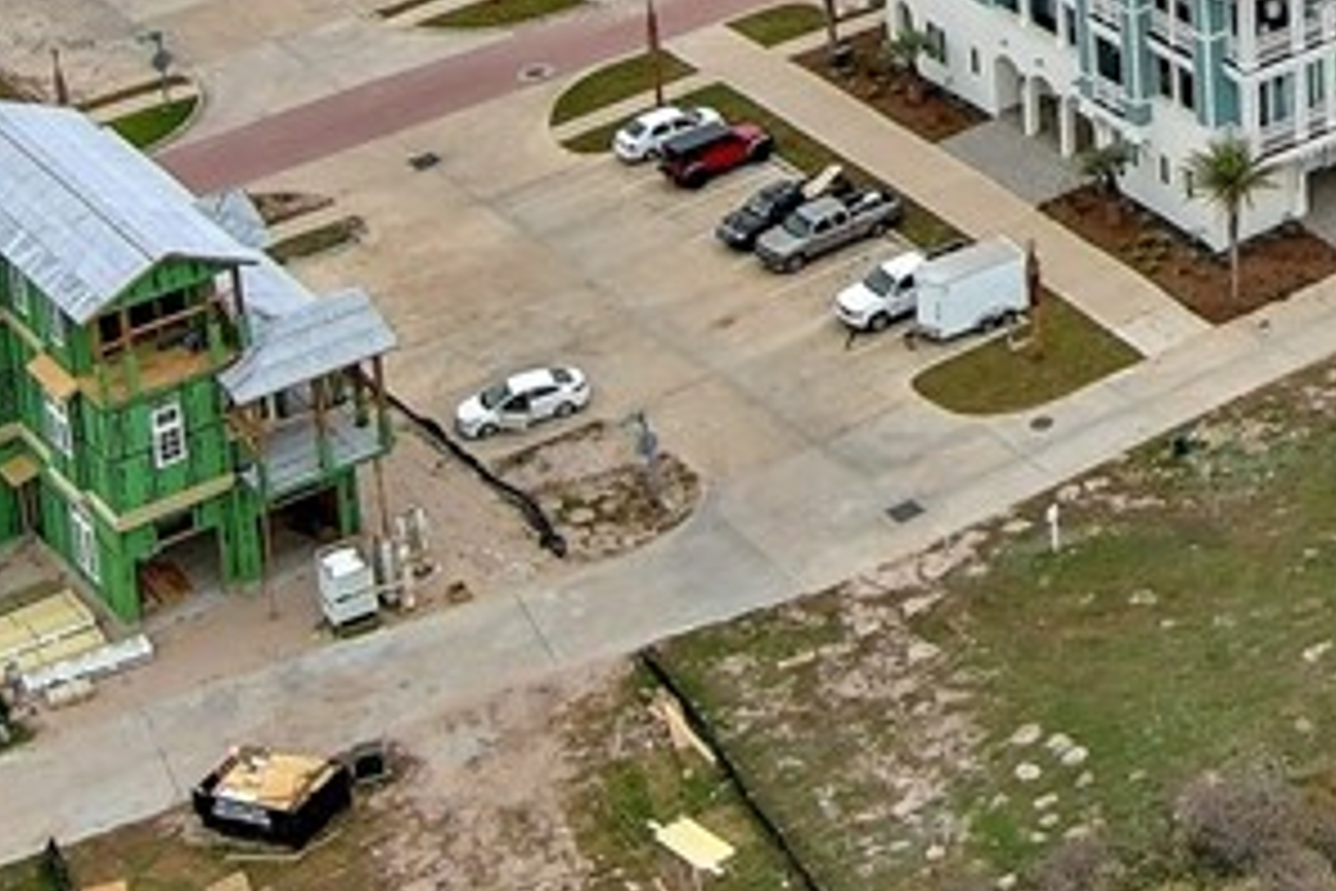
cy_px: -722
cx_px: 2020
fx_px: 3933
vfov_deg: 11.9
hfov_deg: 17.3
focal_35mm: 106
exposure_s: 1/850
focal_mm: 10.57
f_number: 2.8
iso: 100
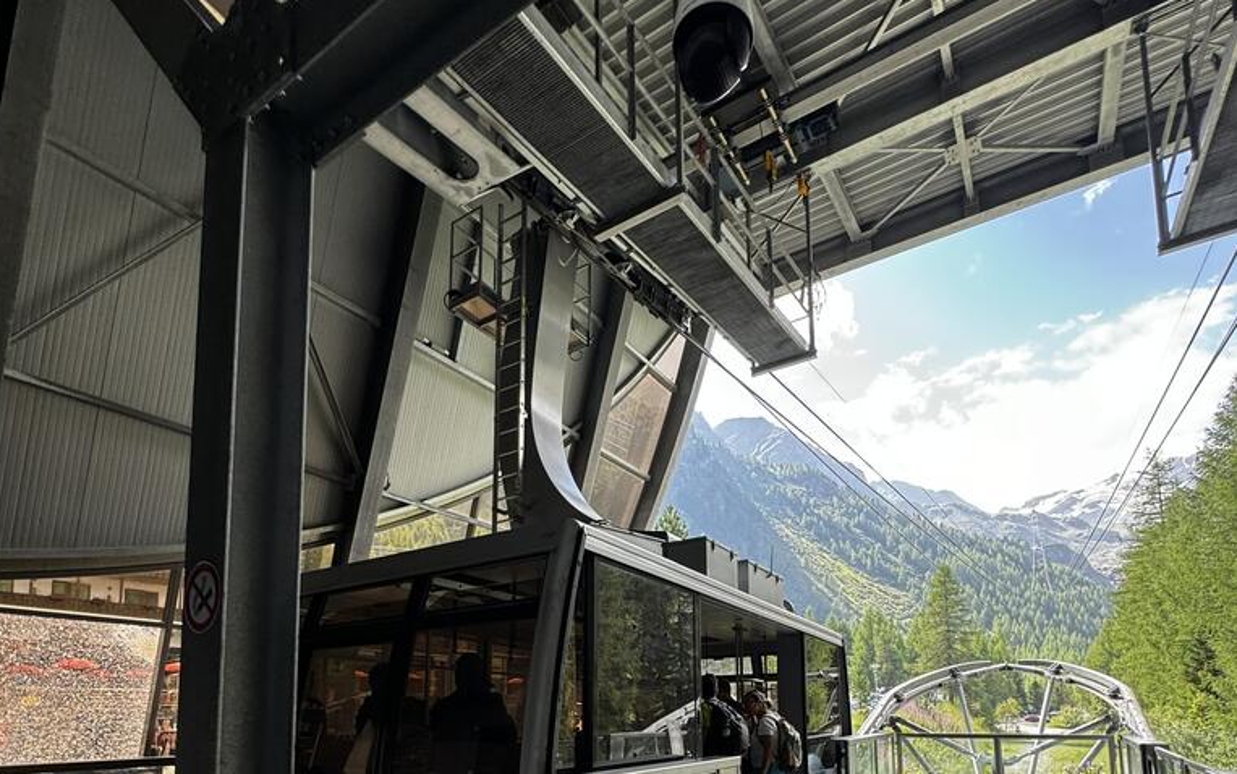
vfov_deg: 54.4
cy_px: 649
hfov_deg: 85.0
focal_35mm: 20
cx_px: 614
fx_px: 674
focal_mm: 2.22
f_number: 2.2
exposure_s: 1/99
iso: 50
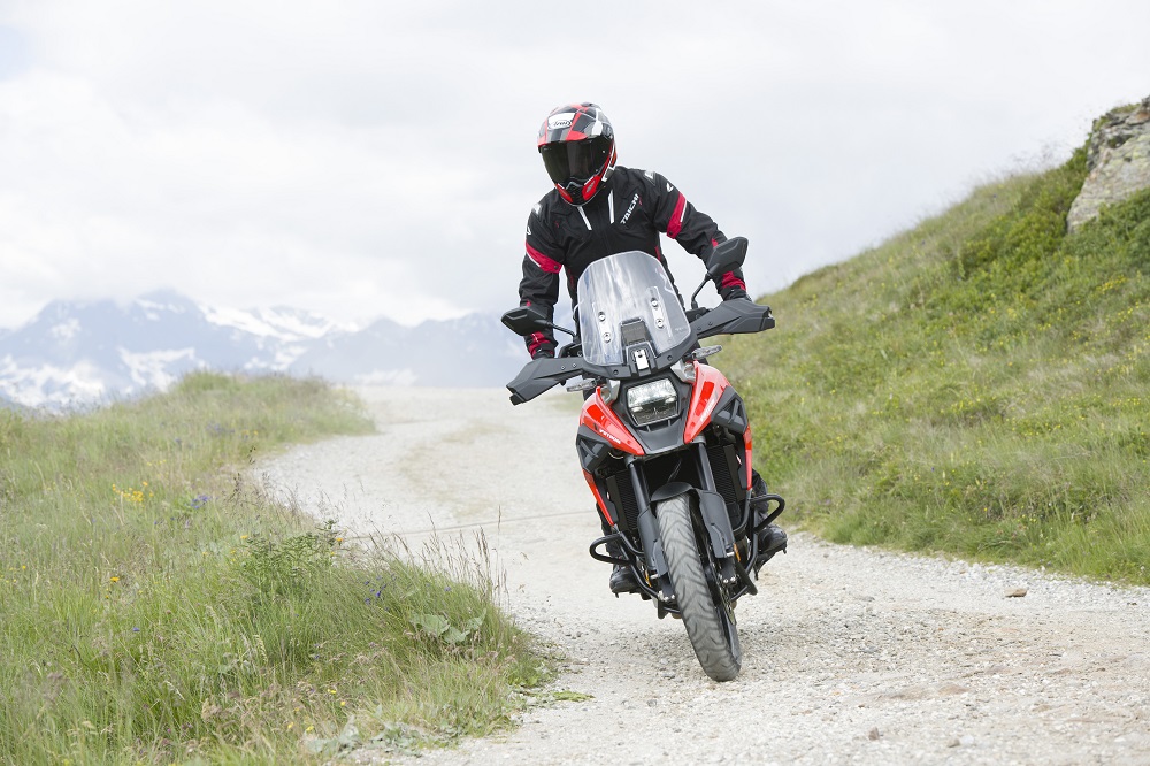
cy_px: 383
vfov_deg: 12.4
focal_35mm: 110
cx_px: 575
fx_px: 3513
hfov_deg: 18.6
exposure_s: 1/640
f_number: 6.3
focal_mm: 110
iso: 400
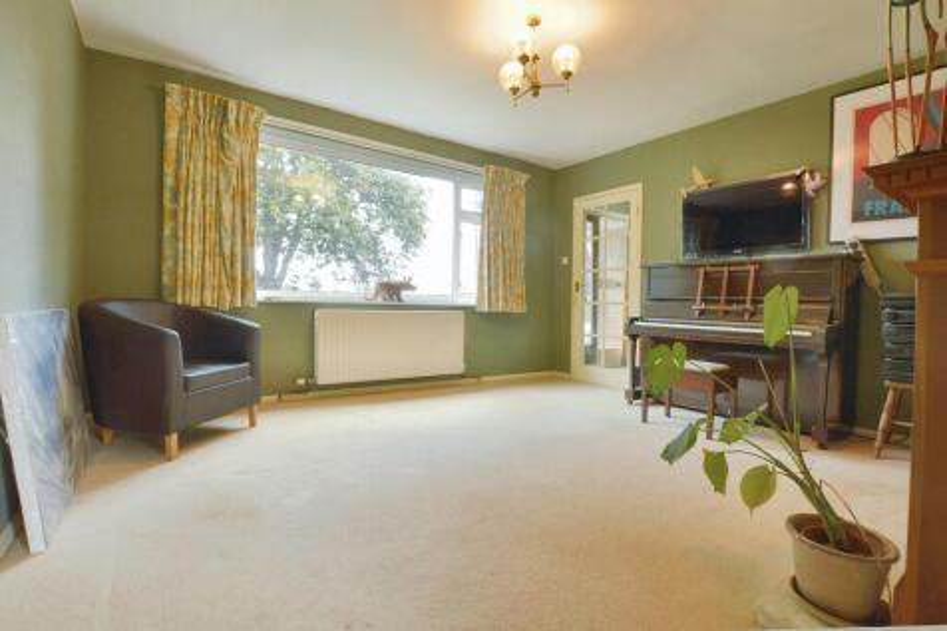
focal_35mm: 15
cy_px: 316
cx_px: 474
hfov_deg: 100.4
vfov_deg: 77.3
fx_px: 394
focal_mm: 10
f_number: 10
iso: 320
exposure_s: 1/15
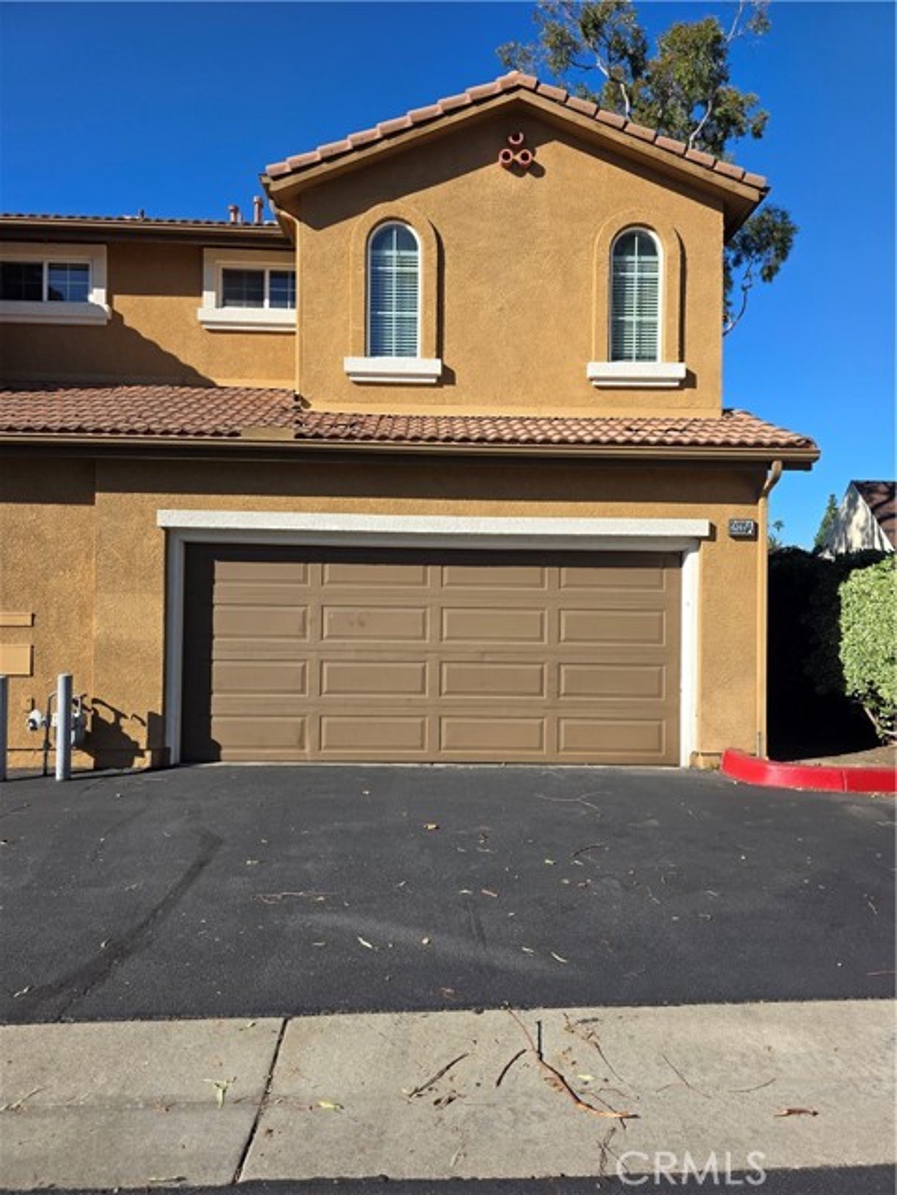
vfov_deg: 73.9
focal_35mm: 23
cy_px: 598
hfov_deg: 58.9
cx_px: 448
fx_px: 795
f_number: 1.7
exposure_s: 1/4650
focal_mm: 6.3
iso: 80
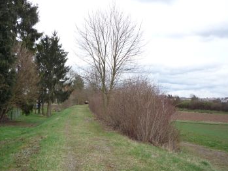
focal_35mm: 44
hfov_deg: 42.7
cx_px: 89
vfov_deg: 32.7
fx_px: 290
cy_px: 107
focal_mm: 5.2
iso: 100
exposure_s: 1/400
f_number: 4
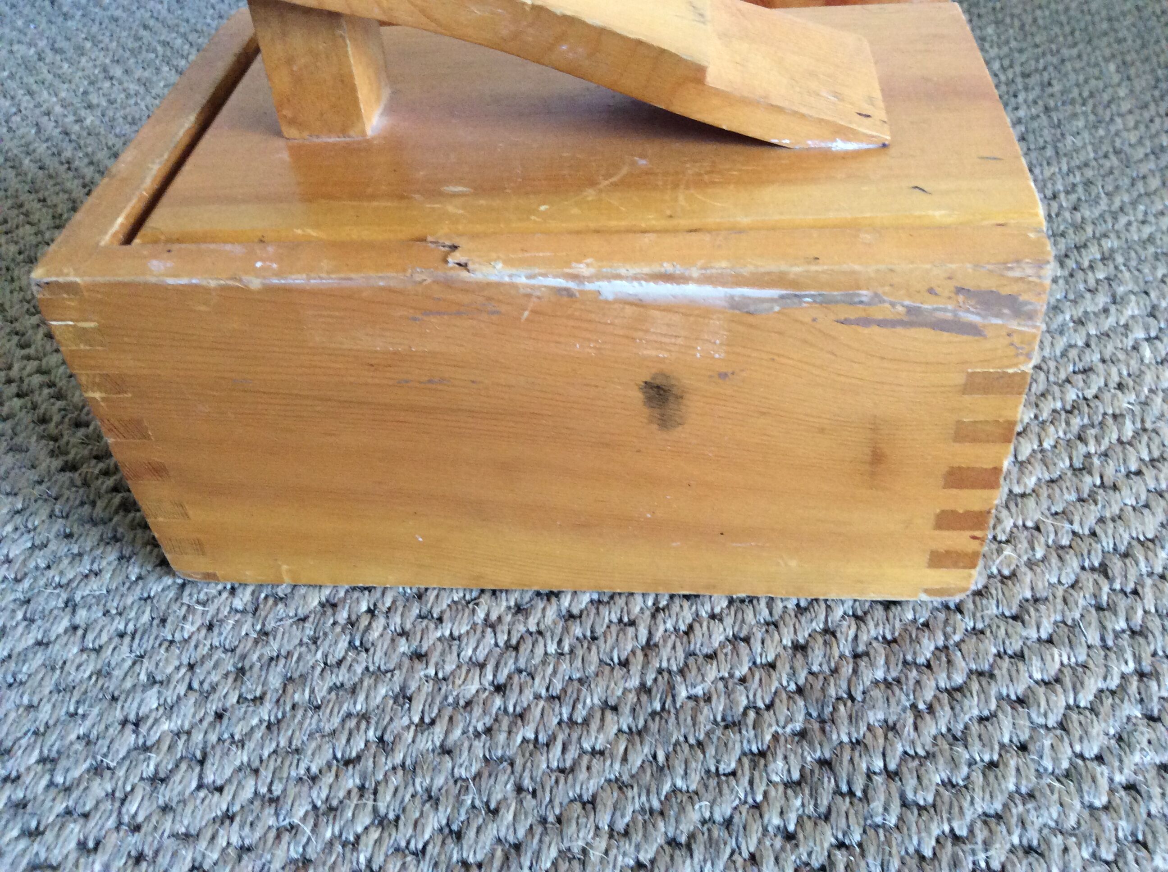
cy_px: 436
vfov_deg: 44.1
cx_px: 584
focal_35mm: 32
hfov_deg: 56.9
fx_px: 1078
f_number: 2.4
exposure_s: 1/25
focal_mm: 3.3
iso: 160
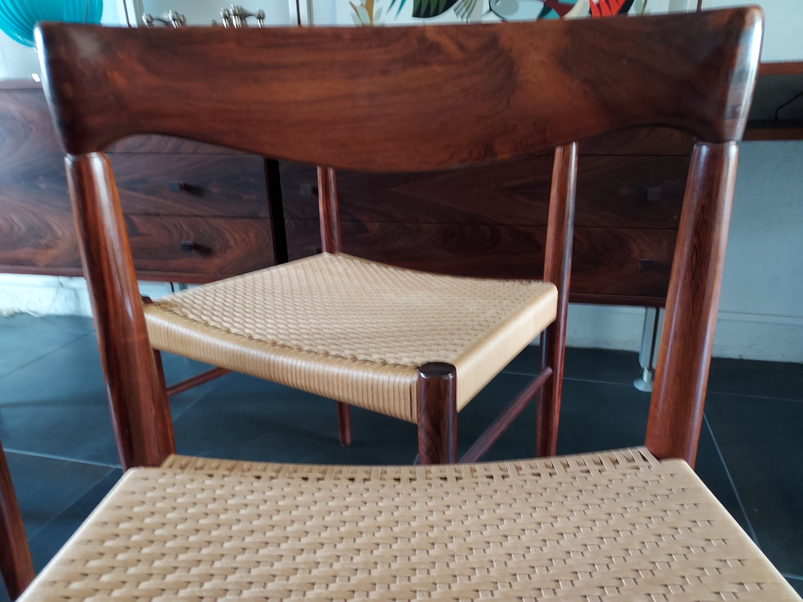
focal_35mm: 24
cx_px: 402
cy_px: 301
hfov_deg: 71.6
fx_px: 557
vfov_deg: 56.8
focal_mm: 4.6
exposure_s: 1/25
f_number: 1.8
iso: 400
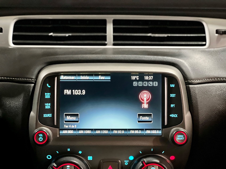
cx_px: 113
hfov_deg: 25.3
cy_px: 84
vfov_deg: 19.1
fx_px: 503
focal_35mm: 77
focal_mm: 9
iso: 800
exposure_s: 1/15
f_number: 2.8
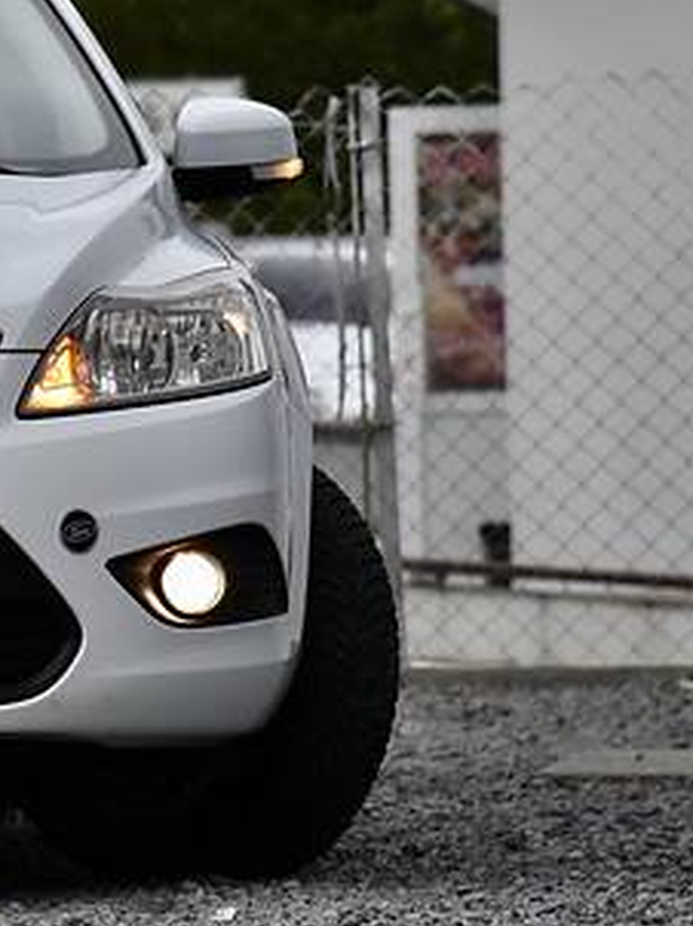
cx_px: -374
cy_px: 317
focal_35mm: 306
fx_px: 8180
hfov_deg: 4.8
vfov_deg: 6.5
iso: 200
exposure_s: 1/640
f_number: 6.3
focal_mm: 120
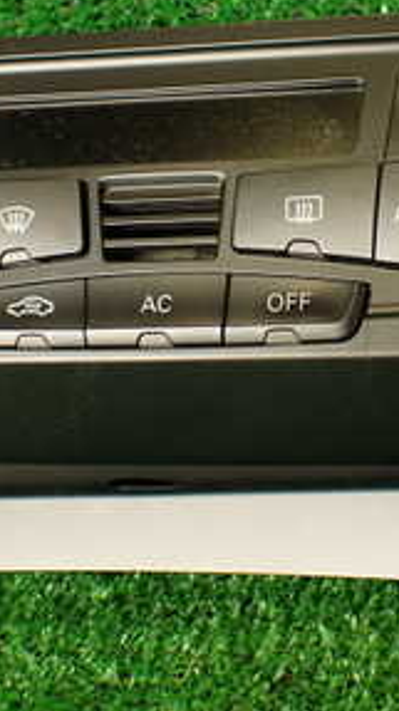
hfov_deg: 16.5
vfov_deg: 28.9
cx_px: 243
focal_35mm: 73
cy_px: 260
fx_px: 1376
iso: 200
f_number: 2.4
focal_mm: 5.79
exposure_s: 1/60
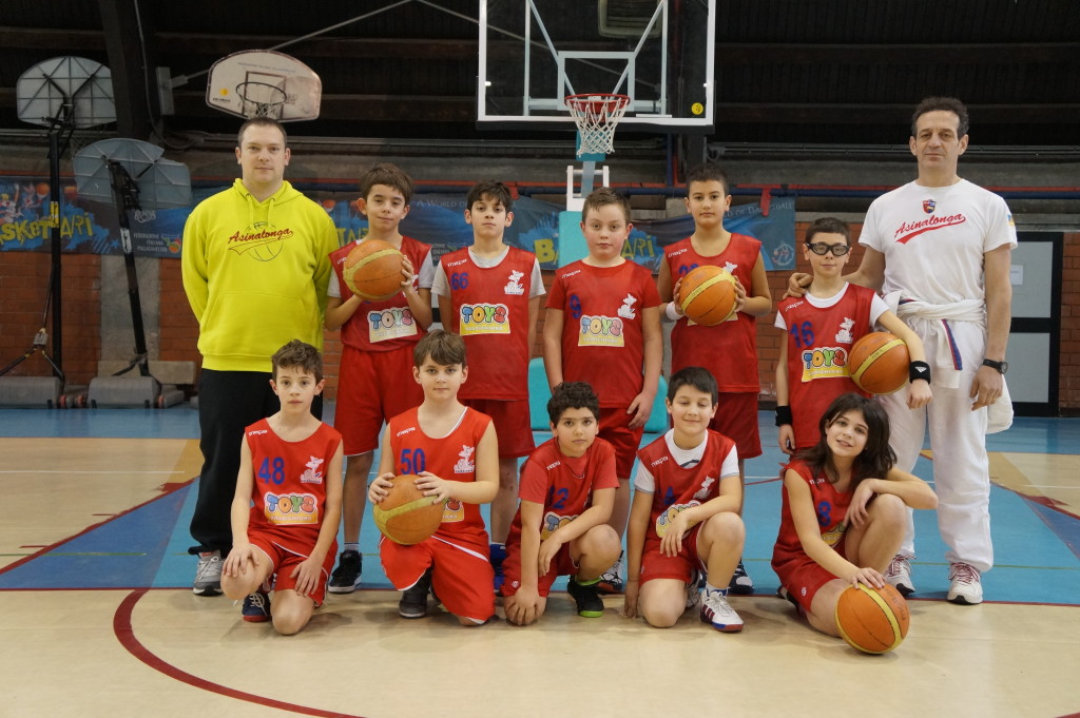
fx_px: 1349
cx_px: 540
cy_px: 359
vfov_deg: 29.8
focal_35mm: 45
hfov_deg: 43.6
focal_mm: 30
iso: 1600
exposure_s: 1/160
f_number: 4
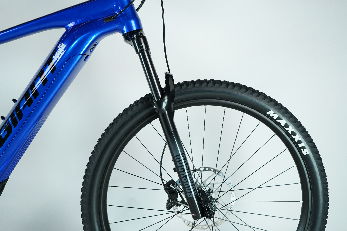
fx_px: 328
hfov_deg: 55.8
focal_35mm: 34
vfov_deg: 38.9
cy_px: 116
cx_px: 174
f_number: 5.6
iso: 2000
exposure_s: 1/200
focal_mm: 34
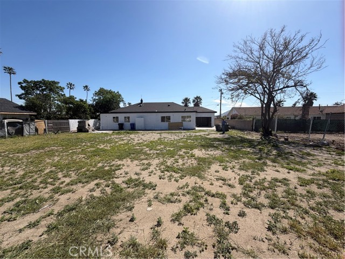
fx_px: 140
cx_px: 172
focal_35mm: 14
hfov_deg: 102.1
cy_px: 130
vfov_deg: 85.7
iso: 20
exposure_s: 1/1087
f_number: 2.2
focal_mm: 2.22
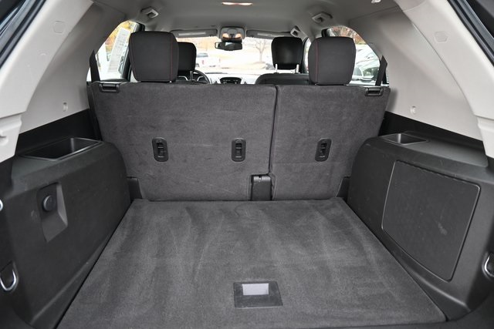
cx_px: 247
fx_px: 329
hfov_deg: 73.7
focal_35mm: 24
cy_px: 164
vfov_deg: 53.2
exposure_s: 1/125
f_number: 3.5
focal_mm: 16
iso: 450
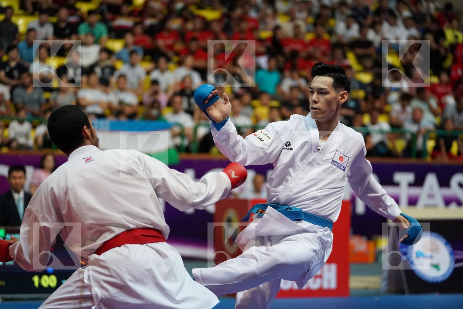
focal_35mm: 116
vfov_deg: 11.8
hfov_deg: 17.6
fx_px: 1492
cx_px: 232
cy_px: 154
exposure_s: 1/1000
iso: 4000
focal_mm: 116
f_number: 2.8
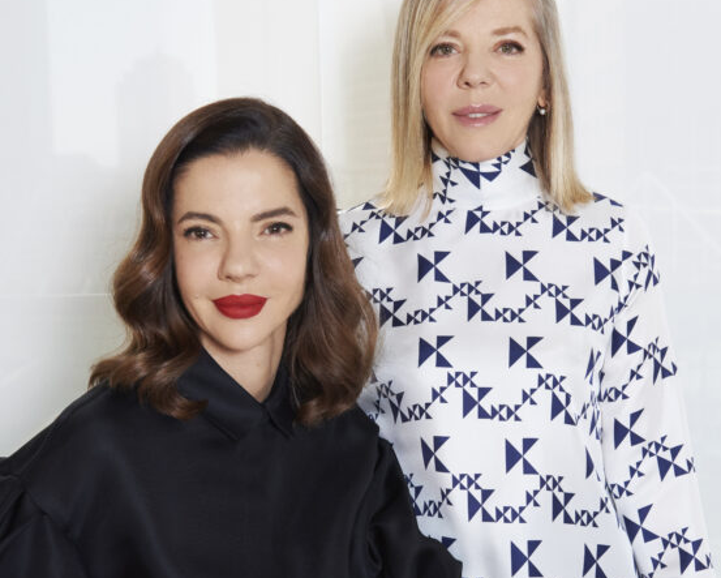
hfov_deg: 28.6
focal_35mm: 66
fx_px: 1409
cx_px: 449
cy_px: 301
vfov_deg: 23.2
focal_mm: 38
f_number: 6.3
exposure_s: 1/160
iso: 1000
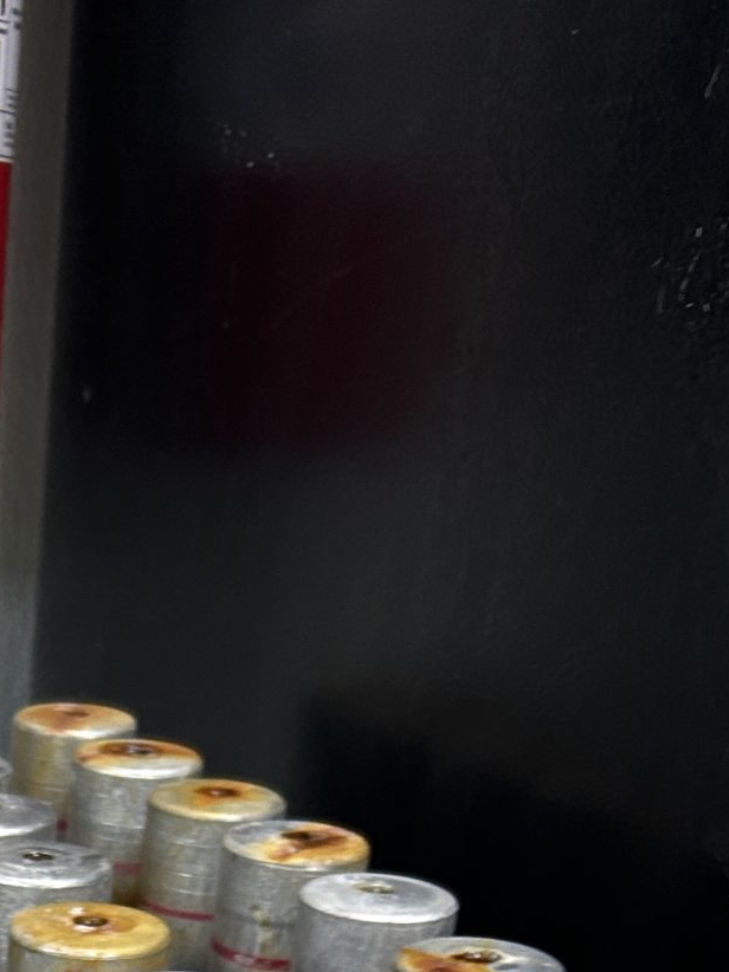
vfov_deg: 20.5
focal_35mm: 81
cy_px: 1473
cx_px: -127
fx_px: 2276
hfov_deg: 17.4
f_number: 1.5
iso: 160
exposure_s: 1/60
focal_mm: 5.7
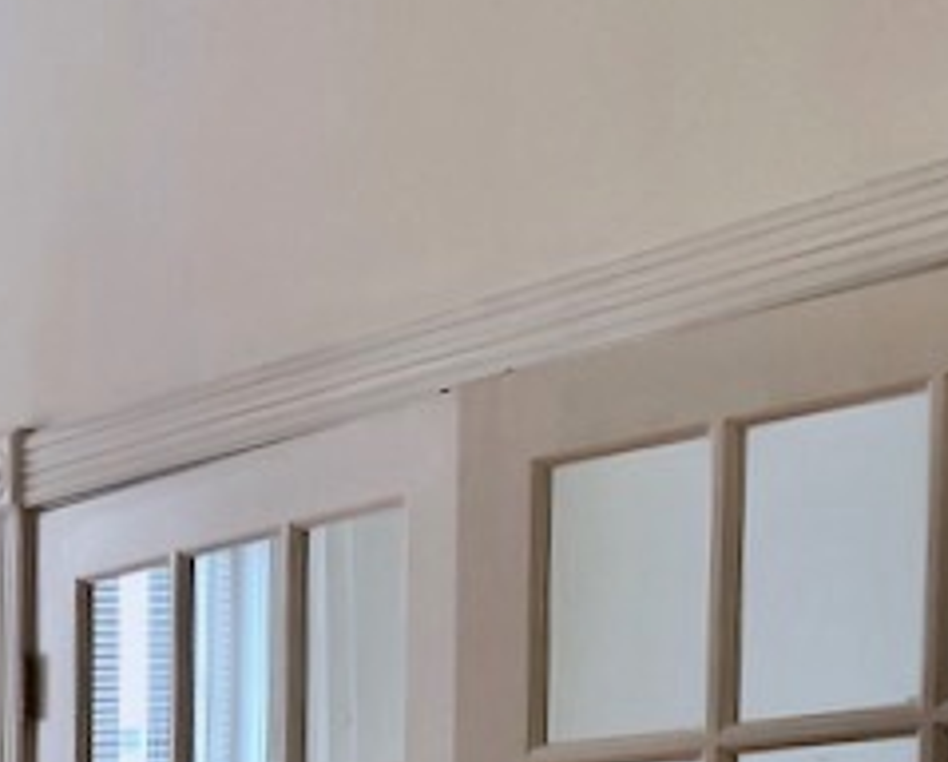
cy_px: 1361
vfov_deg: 13.2
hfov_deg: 15.0
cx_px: -896
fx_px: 2979
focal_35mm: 106
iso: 32
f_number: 1.8
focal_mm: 4.25
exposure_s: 1/121
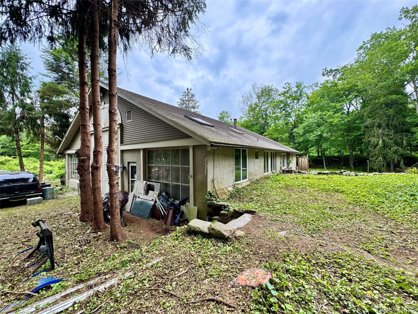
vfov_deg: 85.7
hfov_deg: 102.1
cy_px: 157
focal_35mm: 14
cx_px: 209
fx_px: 169
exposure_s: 1/161
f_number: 2.2
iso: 40
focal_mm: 2.22
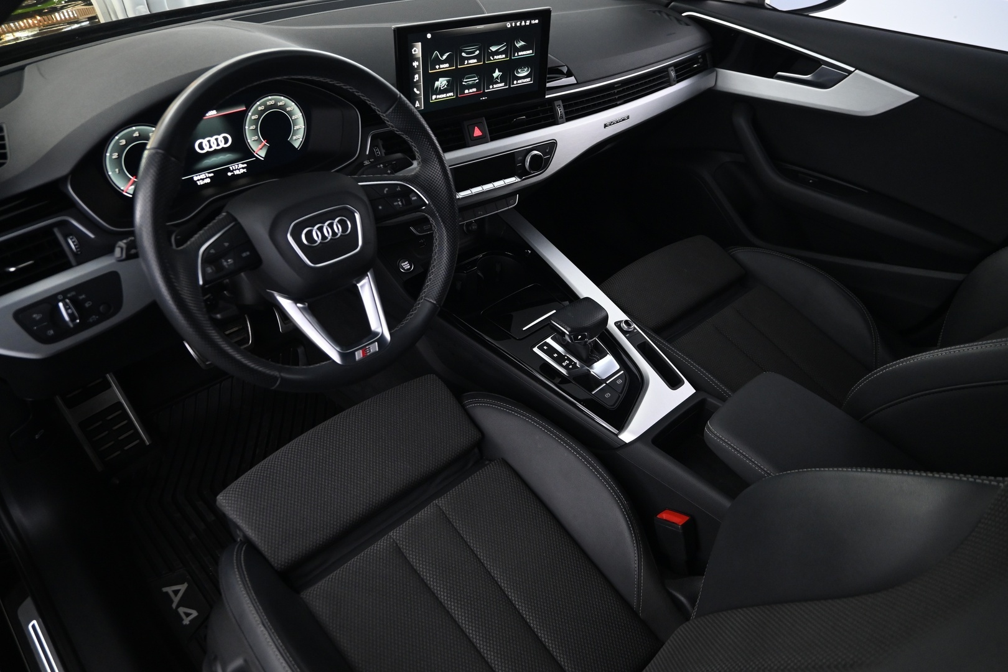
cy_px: 336
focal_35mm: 24
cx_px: 504
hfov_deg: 73.7
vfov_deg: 53.1
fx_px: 672
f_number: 3.5
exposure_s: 1/13
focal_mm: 16
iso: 1600
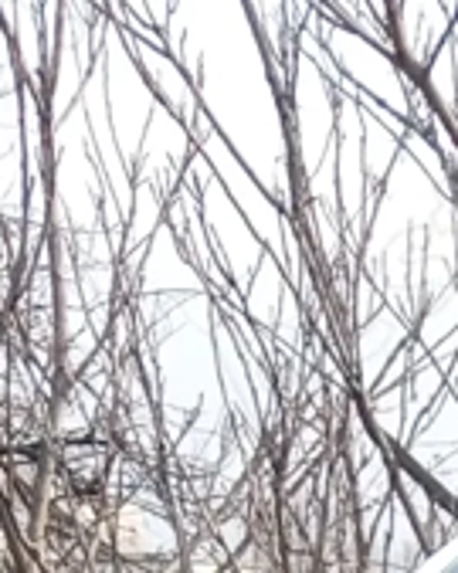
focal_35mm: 208
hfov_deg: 7.1
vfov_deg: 7.4
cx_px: 1025
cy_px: 2075
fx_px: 3527
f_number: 1.8
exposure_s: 1/142
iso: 100
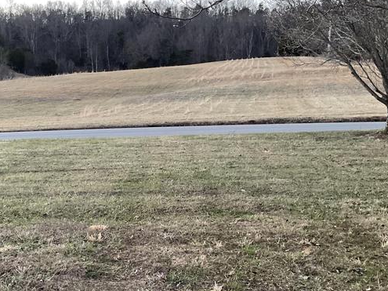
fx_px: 560
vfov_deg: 29.0
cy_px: 180
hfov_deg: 37.9
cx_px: 144
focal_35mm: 50
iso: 100
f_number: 1.8
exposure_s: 1/60
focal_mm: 3
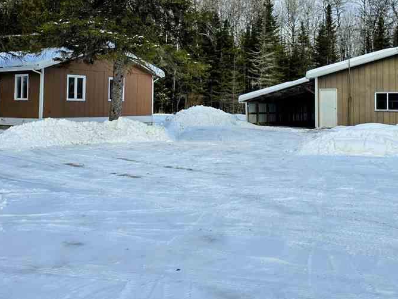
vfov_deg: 32.3
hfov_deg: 42.9
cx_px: 203
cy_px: 74
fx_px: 506
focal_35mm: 44
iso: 12
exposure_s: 1/521
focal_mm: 6.3
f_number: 1.7
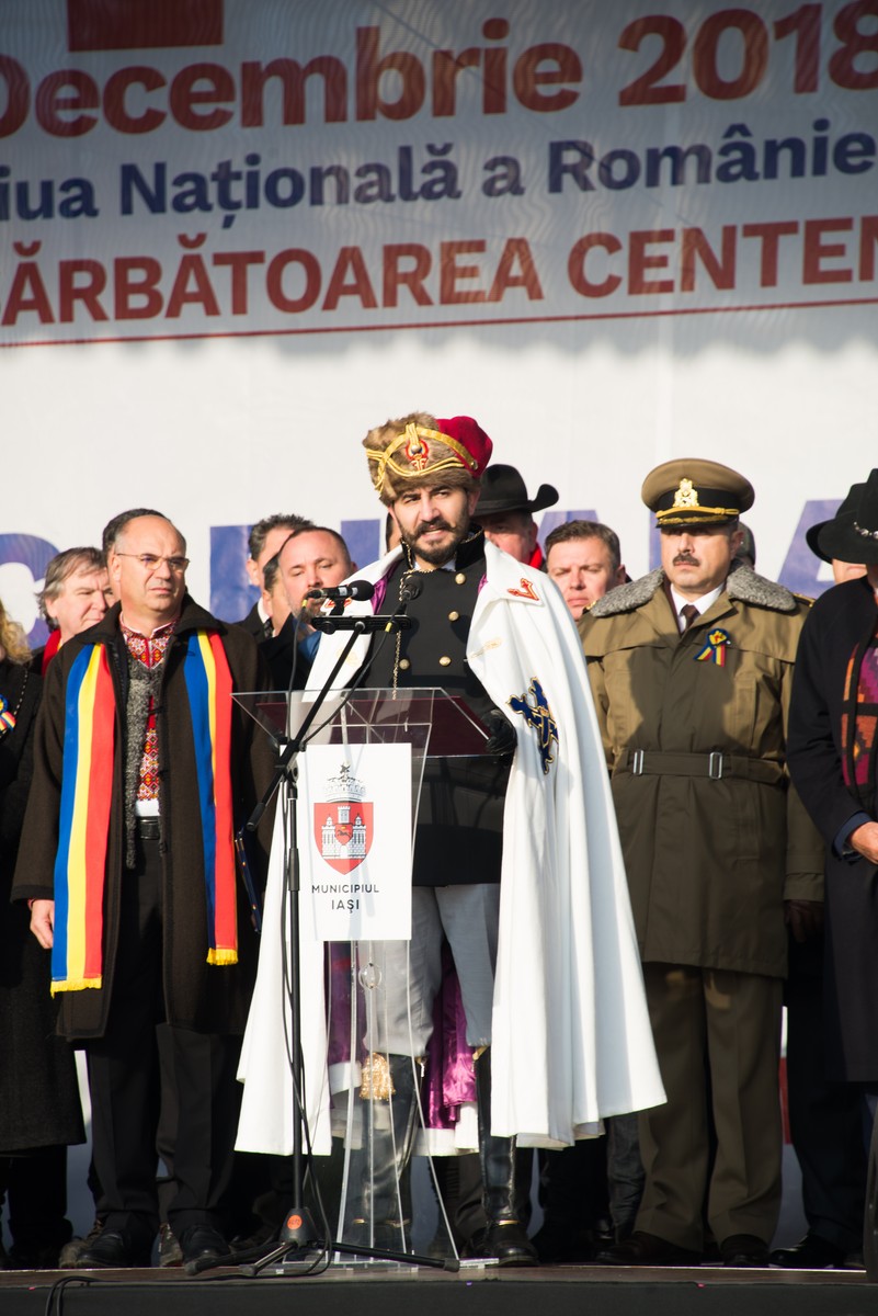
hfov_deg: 4.6
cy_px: 658
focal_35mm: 300
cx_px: 439
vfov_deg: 6.9
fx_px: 10965
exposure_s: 1/160
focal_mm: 300
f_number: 7.1
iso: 100
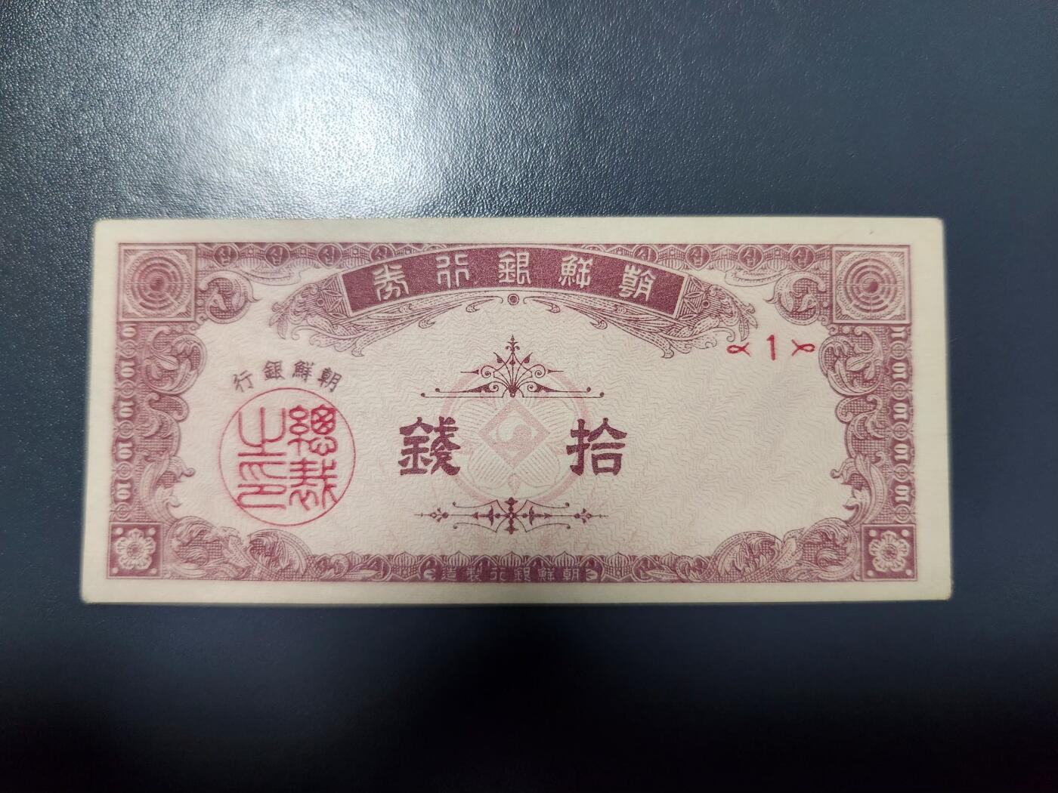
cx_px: 529
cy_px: 396
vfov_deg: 58.9
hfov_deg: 73.9
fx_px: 703
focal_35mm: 23
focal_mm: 5.4
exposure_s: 1/101
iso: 400
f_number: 1.8
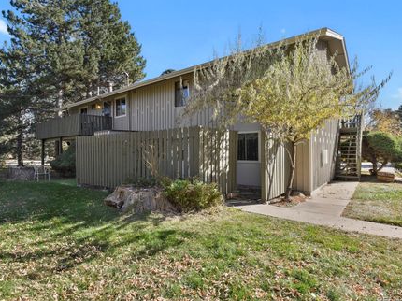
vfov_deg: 68.6
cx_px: 191
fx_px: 221
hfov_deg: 84.6
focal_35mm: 19
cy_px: 151
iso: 250
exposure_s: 1/30
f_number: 8
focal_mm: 17
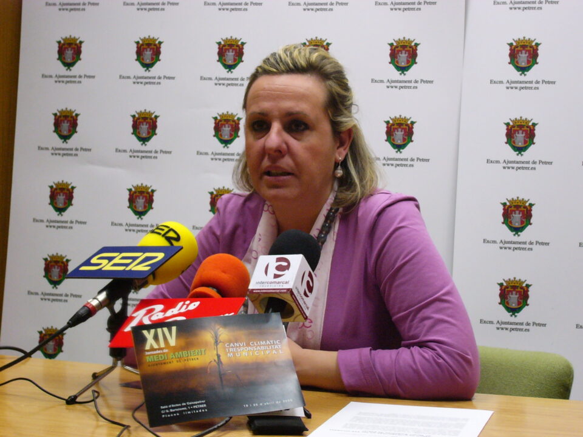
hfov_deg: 22.0
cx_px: 292
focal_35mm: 89
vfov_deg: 16.6
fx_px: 1499
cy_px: 218
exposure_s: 1/20
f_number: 4.6
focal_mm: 14.7
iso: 200
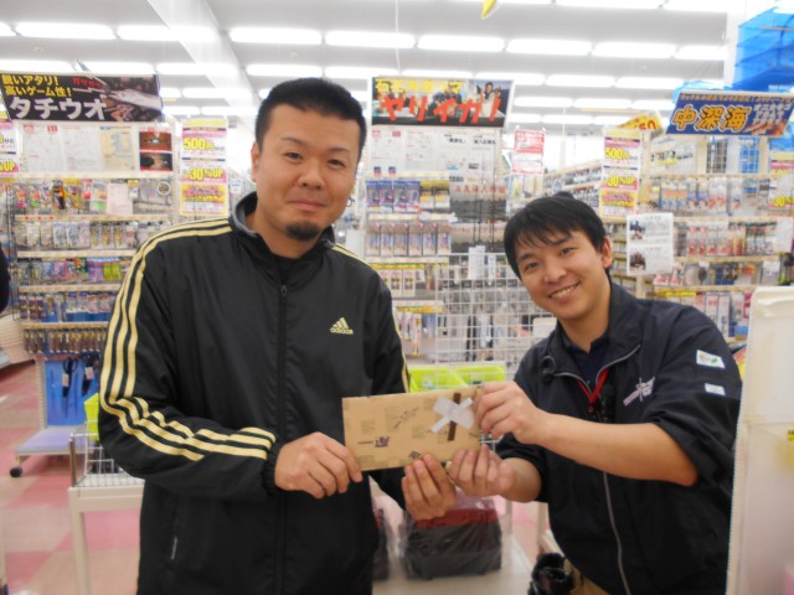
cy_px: 298
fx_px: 596
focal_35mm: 26
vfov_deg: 53.1
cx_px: 397
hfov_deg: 67.3
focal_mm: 4.6
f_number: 3.2
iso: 80
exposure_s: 1/30
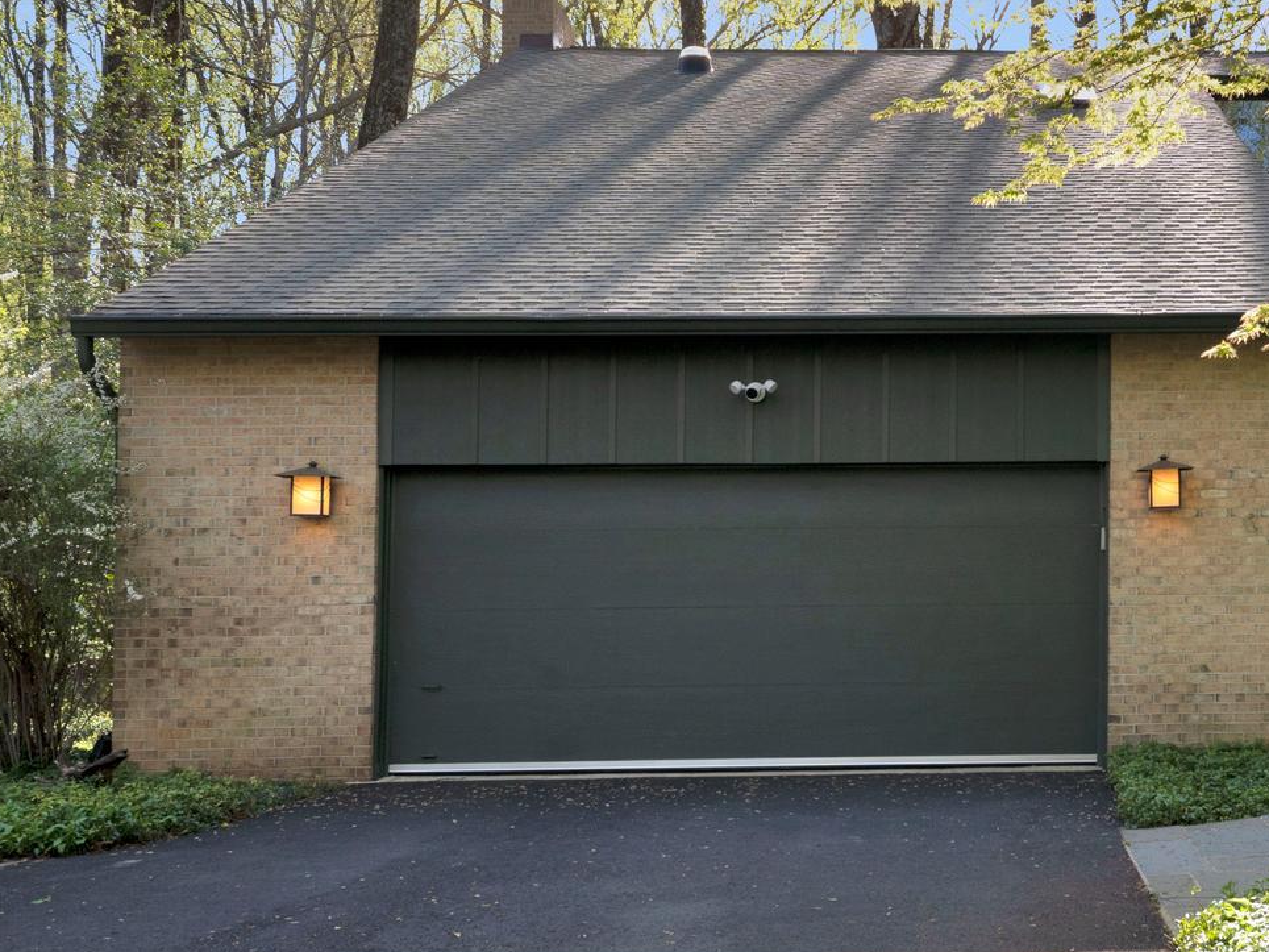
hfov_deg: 37.2
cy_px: 369
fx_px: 1796
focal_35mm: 49
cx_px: 1053
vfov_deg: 29.6
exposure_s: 1/125
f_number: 9
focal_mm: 24
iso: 320
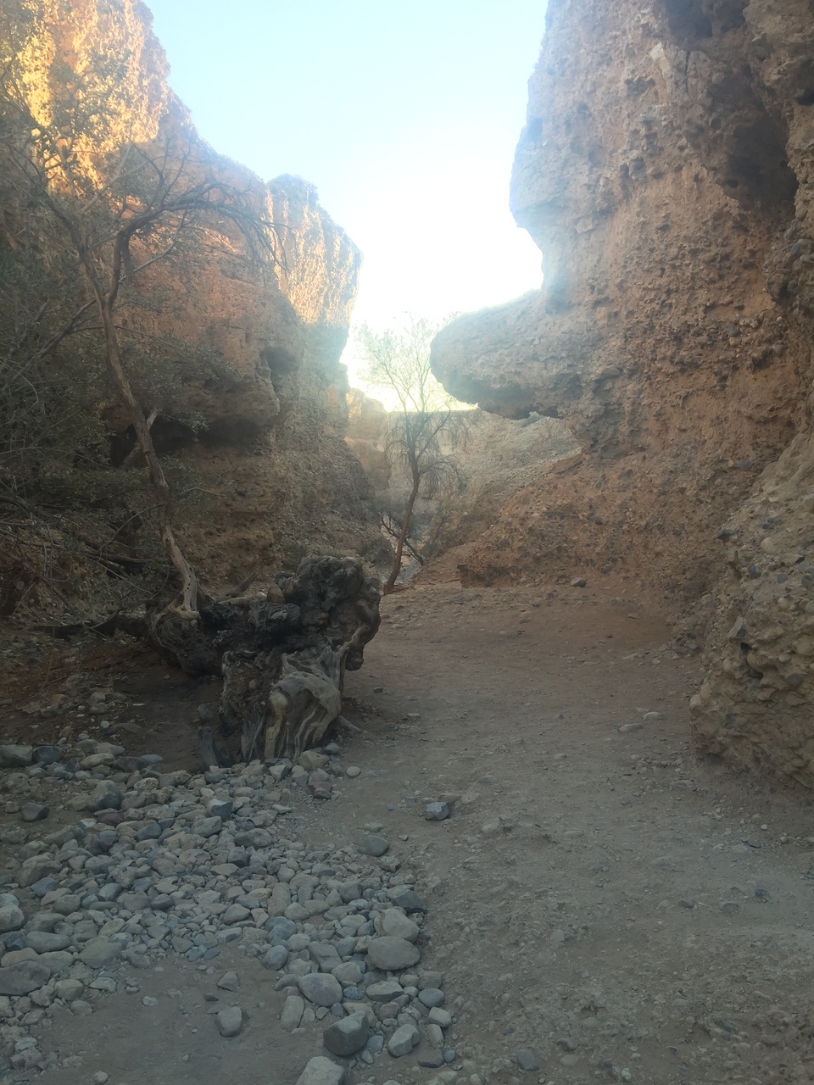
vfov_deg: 61.7
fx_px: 909
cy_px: 542
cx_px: 407
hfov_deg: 48.2
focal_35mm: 29
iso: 32
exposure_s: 1/100
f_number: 2.2
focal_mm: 4.15
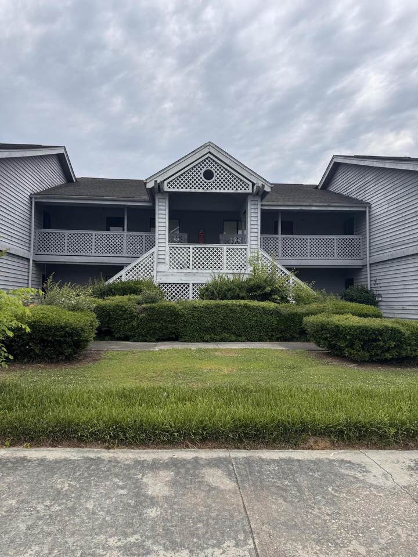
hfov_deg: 56.8
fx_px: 386
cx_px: 209
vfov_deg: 71.6
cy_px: 278
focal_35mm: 24
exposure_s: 1/4608
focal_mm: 6.76
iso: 80
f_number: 1.78
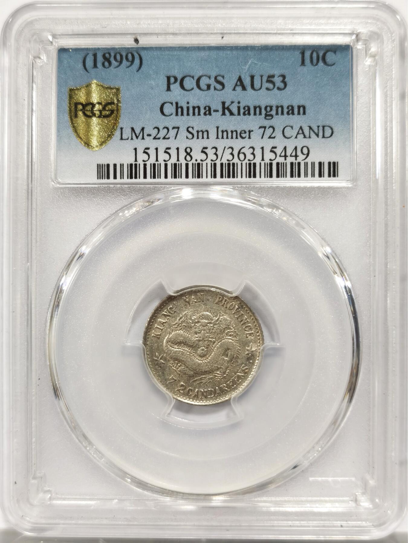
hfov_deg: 27.0
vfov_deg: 35.5
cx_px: 204
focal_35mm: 54
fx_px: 849
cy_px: 272
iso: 125
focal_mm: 5.56
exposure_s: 1/100
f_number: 16
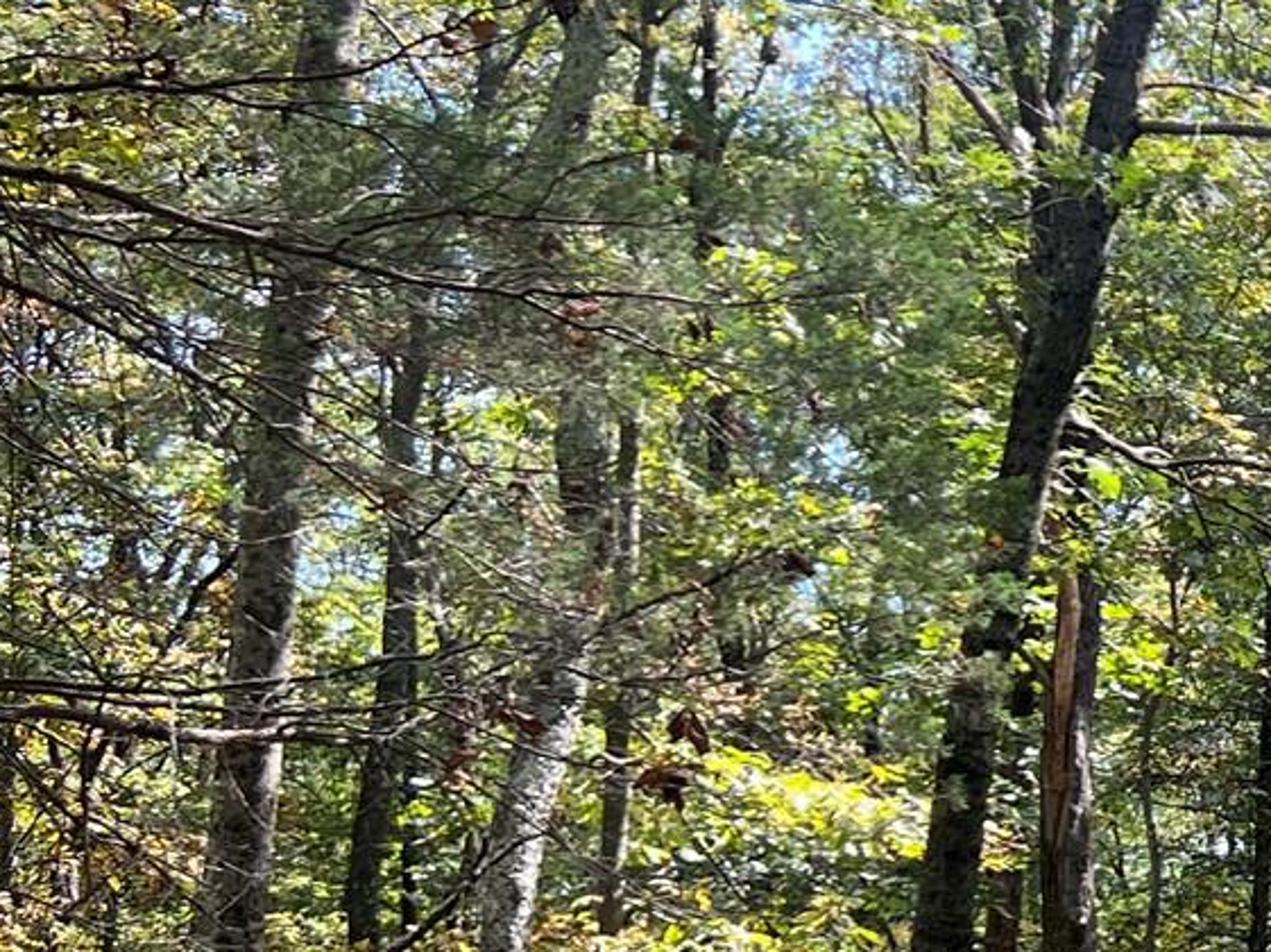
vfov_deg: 15.4
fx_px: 3486
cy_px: 802
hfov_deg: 17.3
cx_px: 2200
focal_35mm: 95
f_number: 1.5
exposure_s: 1/334
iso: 50
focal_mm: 5.7
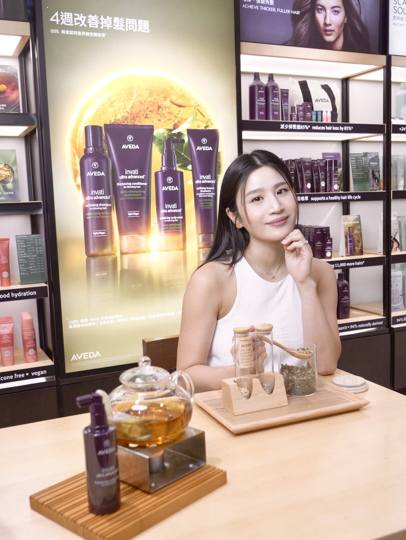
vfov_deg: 49.0
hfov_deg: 37.7
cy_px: 270
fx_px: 594
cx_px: 203
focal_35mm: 38
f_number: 3.5
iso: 800
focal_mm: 19
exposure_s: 1/160
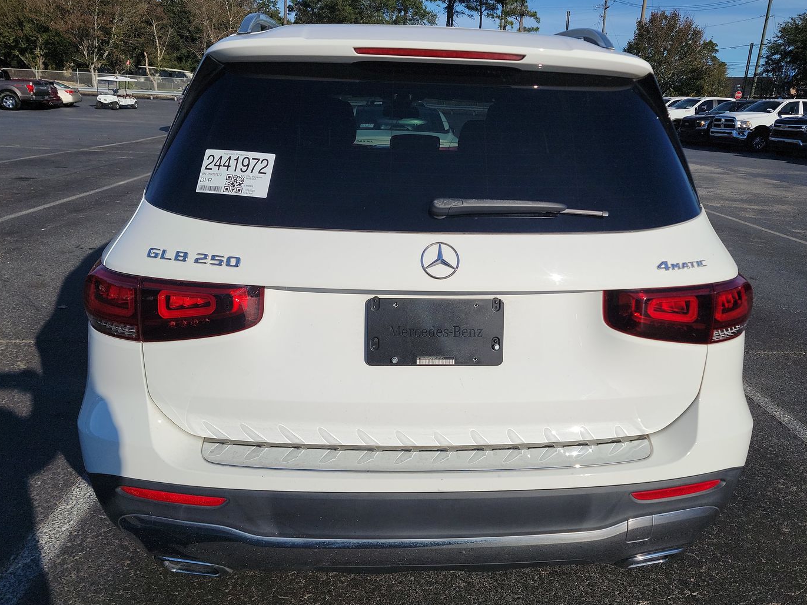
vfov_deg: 49.7
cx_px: 417
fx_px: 653
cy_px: 276
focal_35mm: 28
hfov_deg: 63.4
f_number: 1.8
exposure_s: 1/2283
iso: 50
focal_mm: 6.7
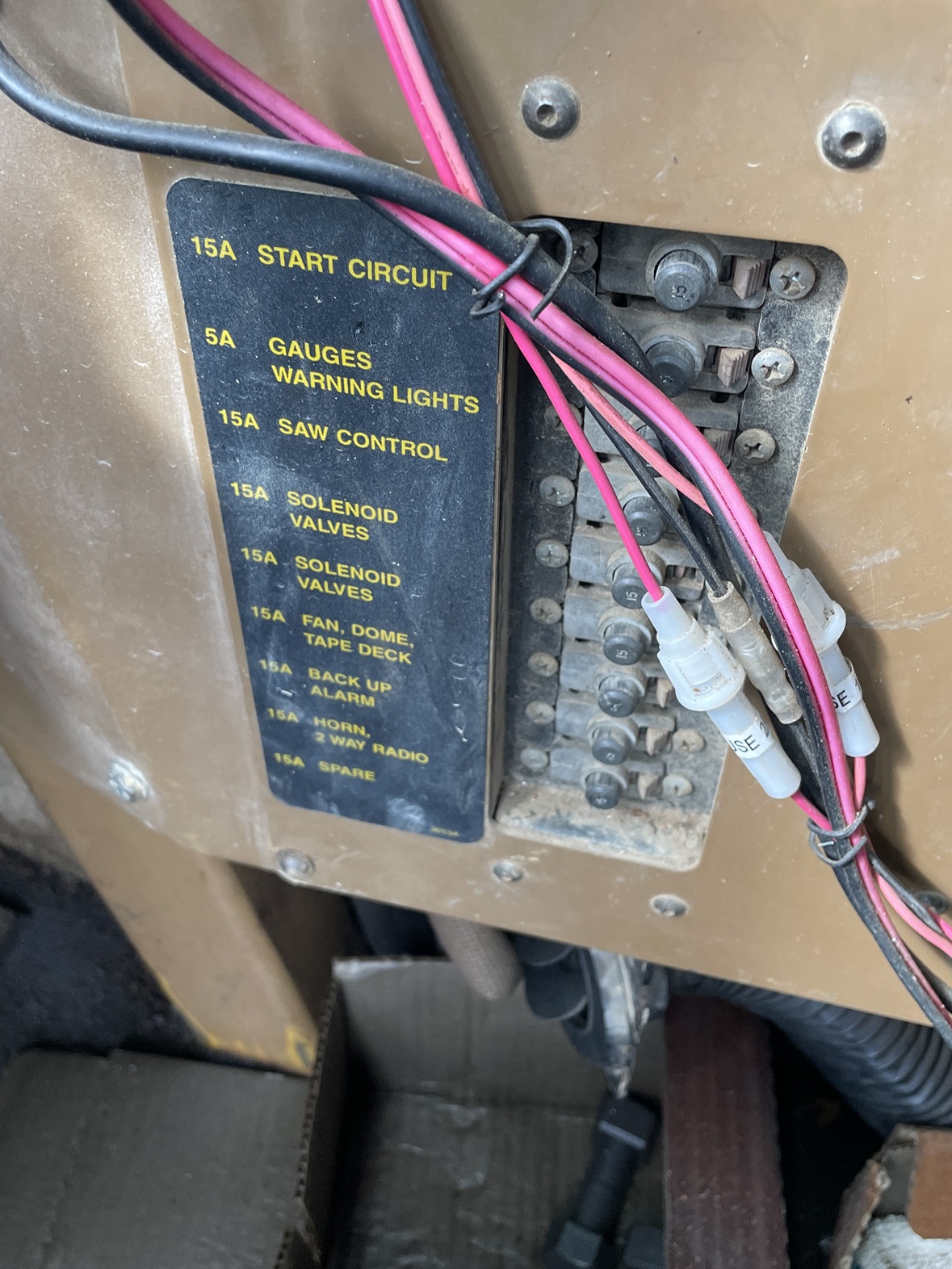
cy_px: 593
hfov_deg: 46.8
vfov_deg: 59.9
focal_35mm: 30
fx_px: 1100
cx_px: 491
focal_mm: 4.2
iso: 125
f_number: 1.6
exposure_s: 1/120
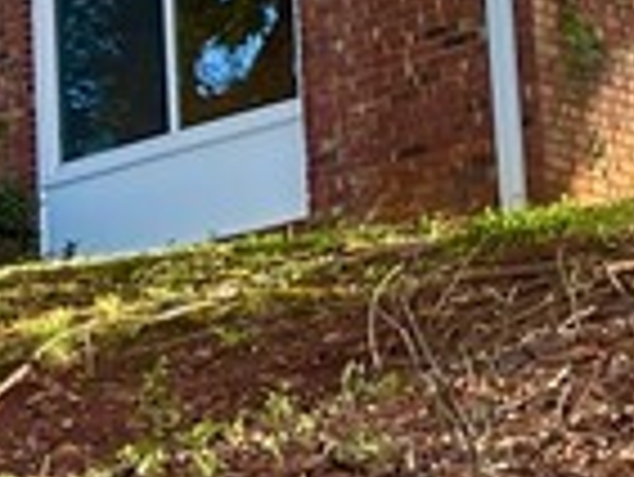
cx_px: -301
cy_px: 198
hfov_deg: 10.1
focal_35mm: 189
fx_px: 3465
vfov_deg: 7.9
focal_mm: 4.2
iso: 32
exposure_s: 1/404
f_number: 1.6
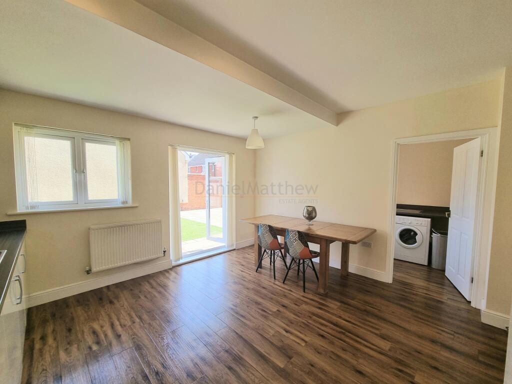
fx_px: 192
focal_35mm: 13
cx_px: 256
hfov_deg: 106.2
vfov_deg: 89.9
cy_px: 192
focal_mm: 2.2
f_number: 2.2
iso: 50
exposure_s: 1/169
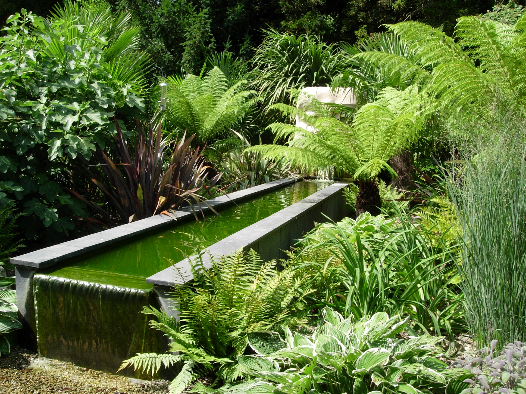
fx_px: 577
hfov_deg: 49.0
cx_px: 263
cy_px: 197
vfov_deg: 37.7
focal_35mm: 38
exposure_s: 1/322
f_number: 4.8
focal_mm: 7.8
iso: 79
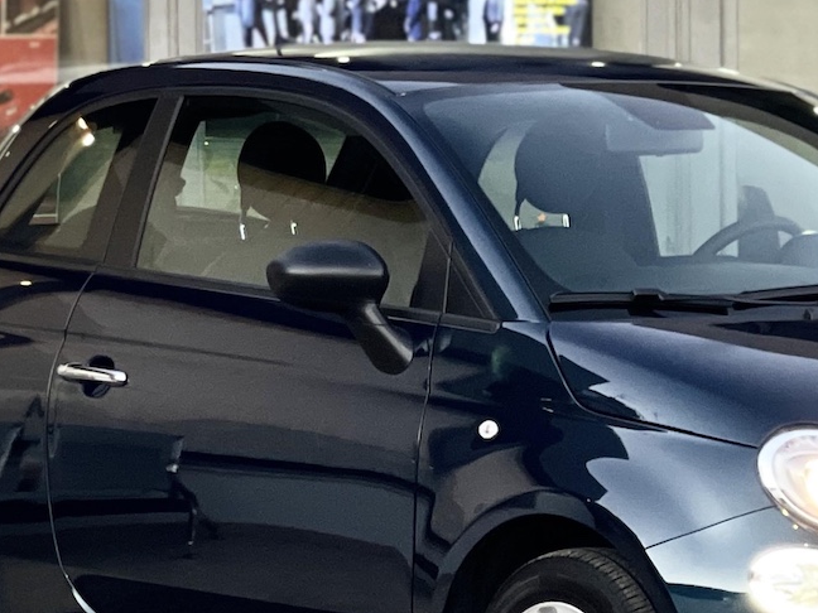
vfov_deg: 9.6
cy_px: 503
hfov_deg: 12.8
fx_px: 3639
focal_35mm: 154
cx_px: 572
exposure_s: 1/33
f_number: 2.2
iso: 200
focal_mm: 7.5
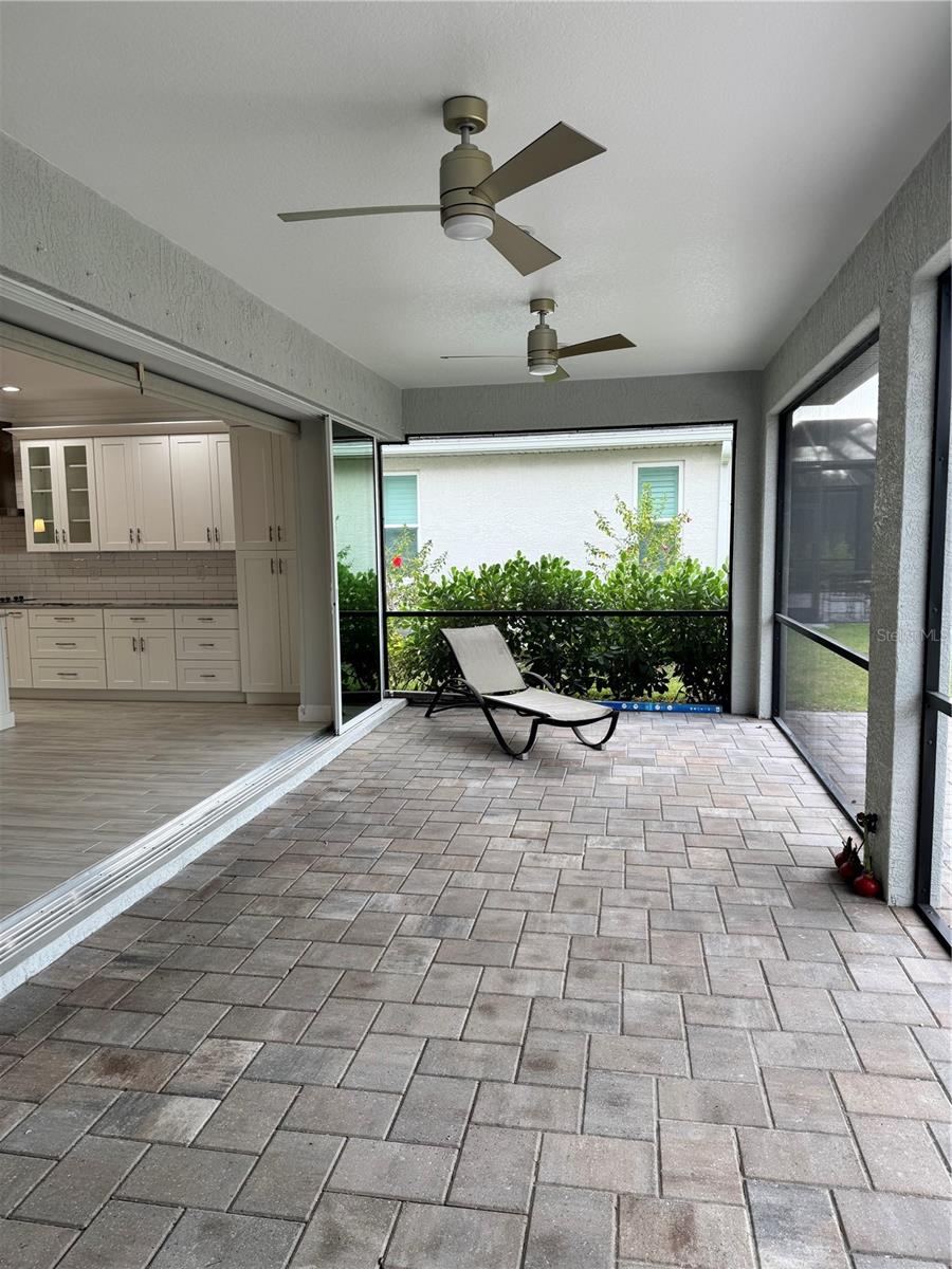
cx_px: 476
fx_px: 880
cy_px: 634
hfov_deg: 56.8
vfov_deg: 71.6
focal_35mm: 24
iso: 64
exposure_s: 1/142
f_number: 1.78
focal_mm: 6.76
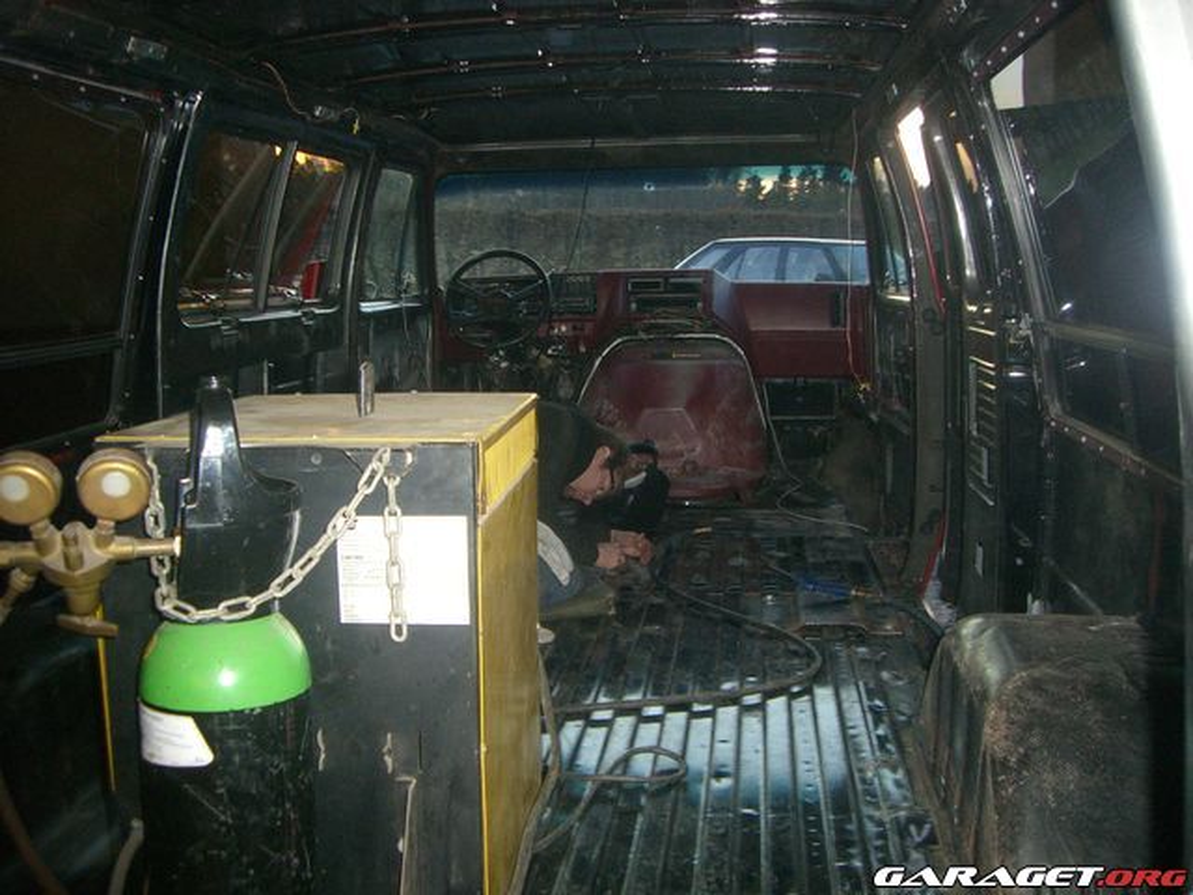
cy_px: 448
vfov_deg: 37.7
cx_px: 596
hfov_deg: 49.0
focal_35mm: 38
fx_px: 1310
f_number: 2.7
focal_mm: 6.2
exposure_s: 1/60
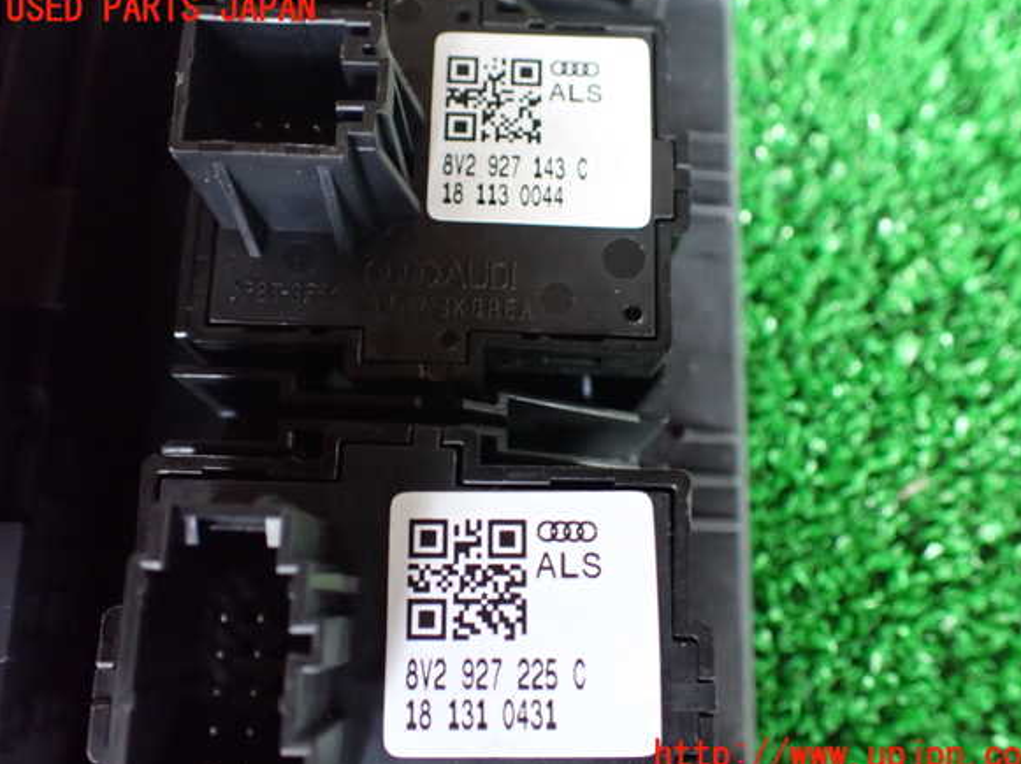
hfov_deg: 58.4
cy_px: 383
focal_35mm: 31
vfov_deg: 45.4
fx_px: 914
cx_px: 524
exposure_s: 1/30
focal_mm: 5.4
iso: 1250
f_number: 2.3
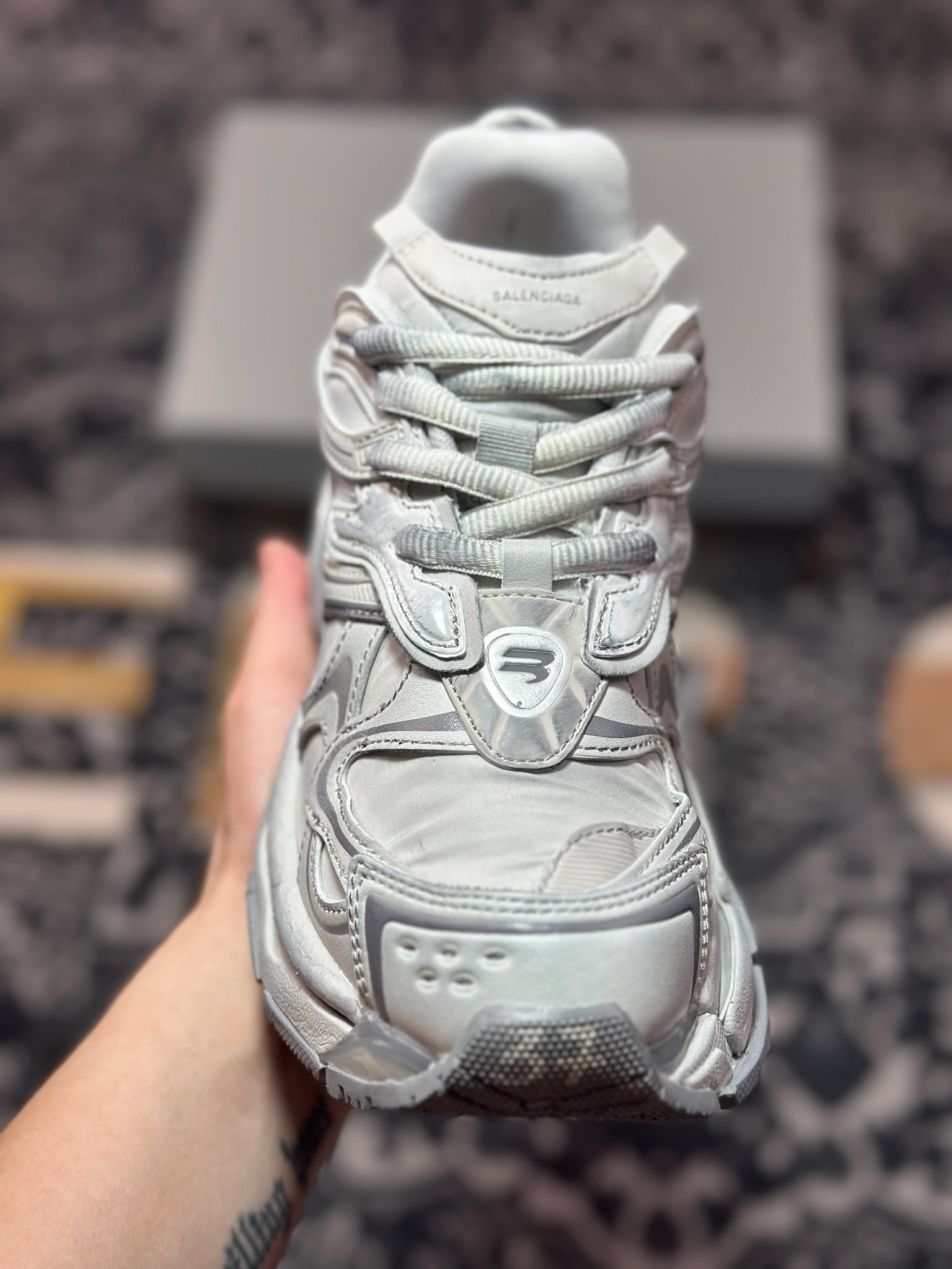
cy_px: 634
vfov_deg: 39.7
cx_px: 476
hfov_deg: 30.3
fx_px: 1760
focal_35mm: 48
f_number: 1.78
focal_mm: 6.86
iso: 80
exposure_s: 1/690
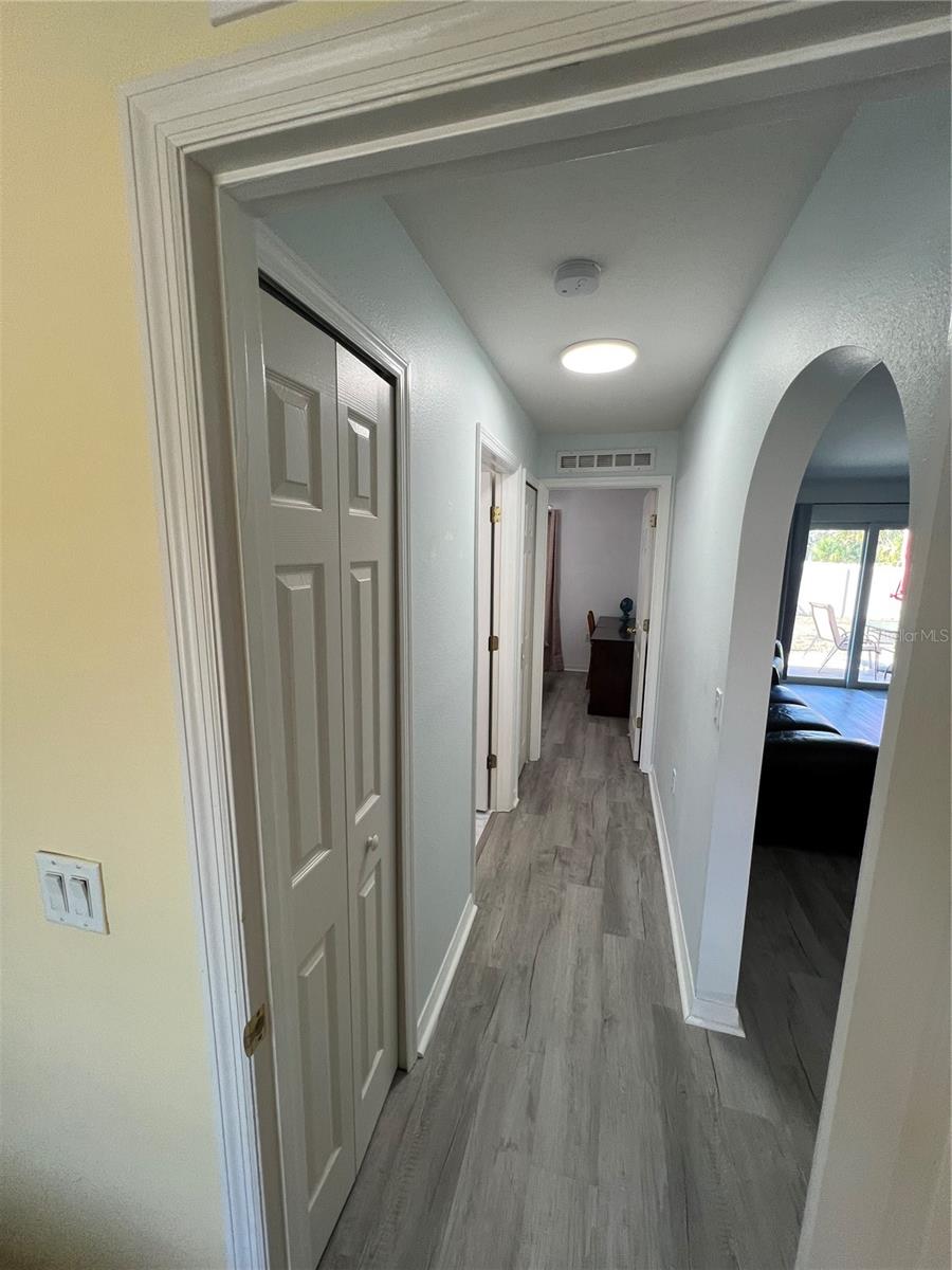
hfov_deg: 89.9
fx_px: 477
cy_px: 635
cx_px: 476
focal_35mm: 13
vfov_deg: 106.2
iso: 100
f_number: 1.8
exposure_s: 1/120
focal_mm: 1.57
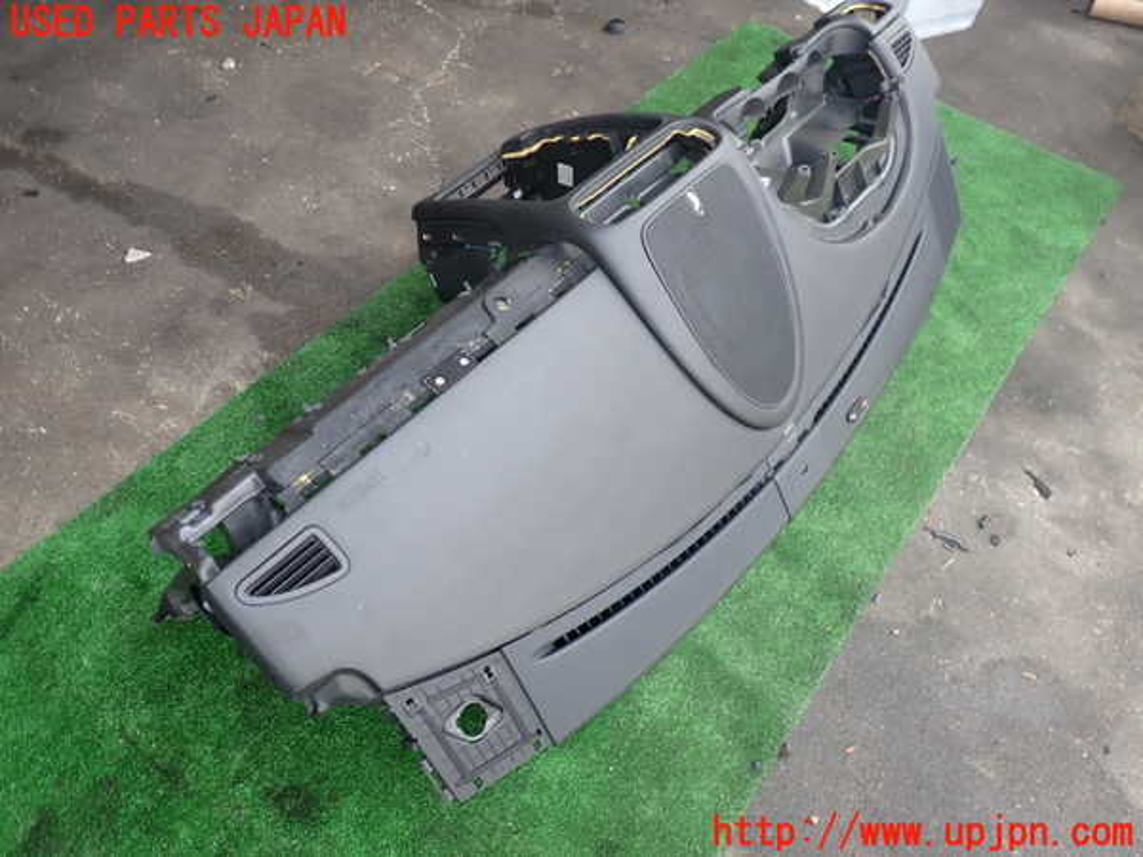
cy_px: 428
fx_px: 991
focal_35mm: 30
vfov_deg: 46.8
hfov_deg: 60.0
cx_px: 572
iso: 125
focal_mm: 5.4
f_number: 2.3
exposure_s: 1/125
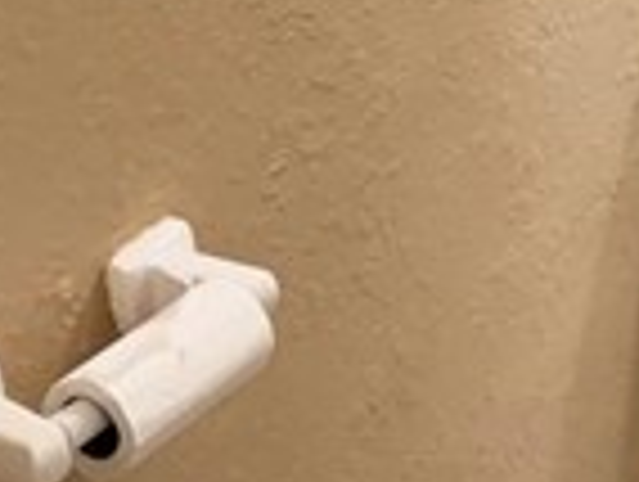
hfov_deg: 15.0
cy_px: -428
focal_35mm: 108
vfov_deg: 12.4
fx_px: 1997
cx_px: 1264
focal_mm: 6.76
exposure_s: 1/120
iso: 400
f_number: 1.78
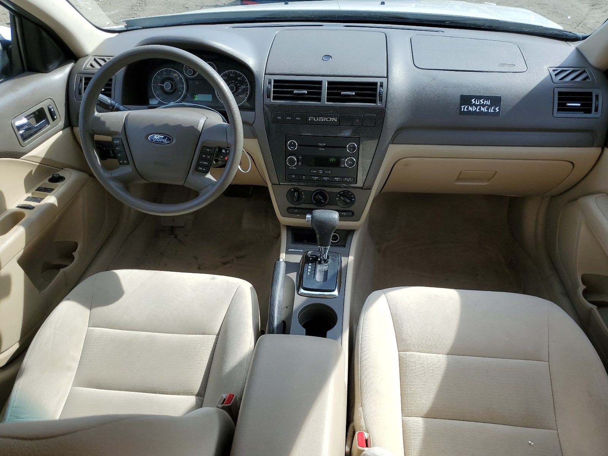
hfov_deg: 67.3
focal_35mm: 26
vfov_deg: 53.1
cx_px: 304
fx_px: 457
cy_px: 228
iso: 50
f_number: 1.5
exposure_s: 1/1250
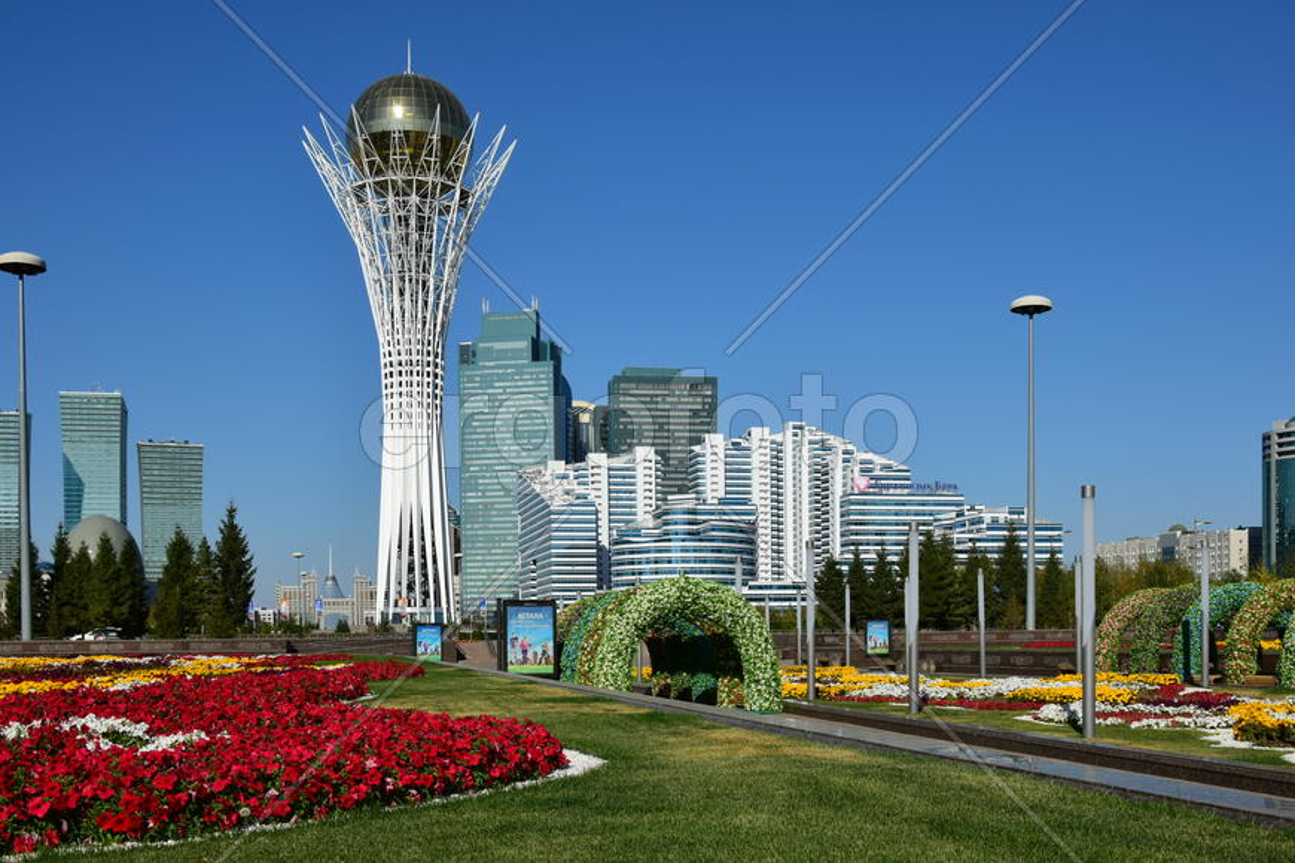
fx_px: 1349
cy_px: 432
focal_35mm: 38
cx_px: 648
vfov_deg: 35.5
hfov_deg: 51.3
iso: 100
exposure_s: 1/400
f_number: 9
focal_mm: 25
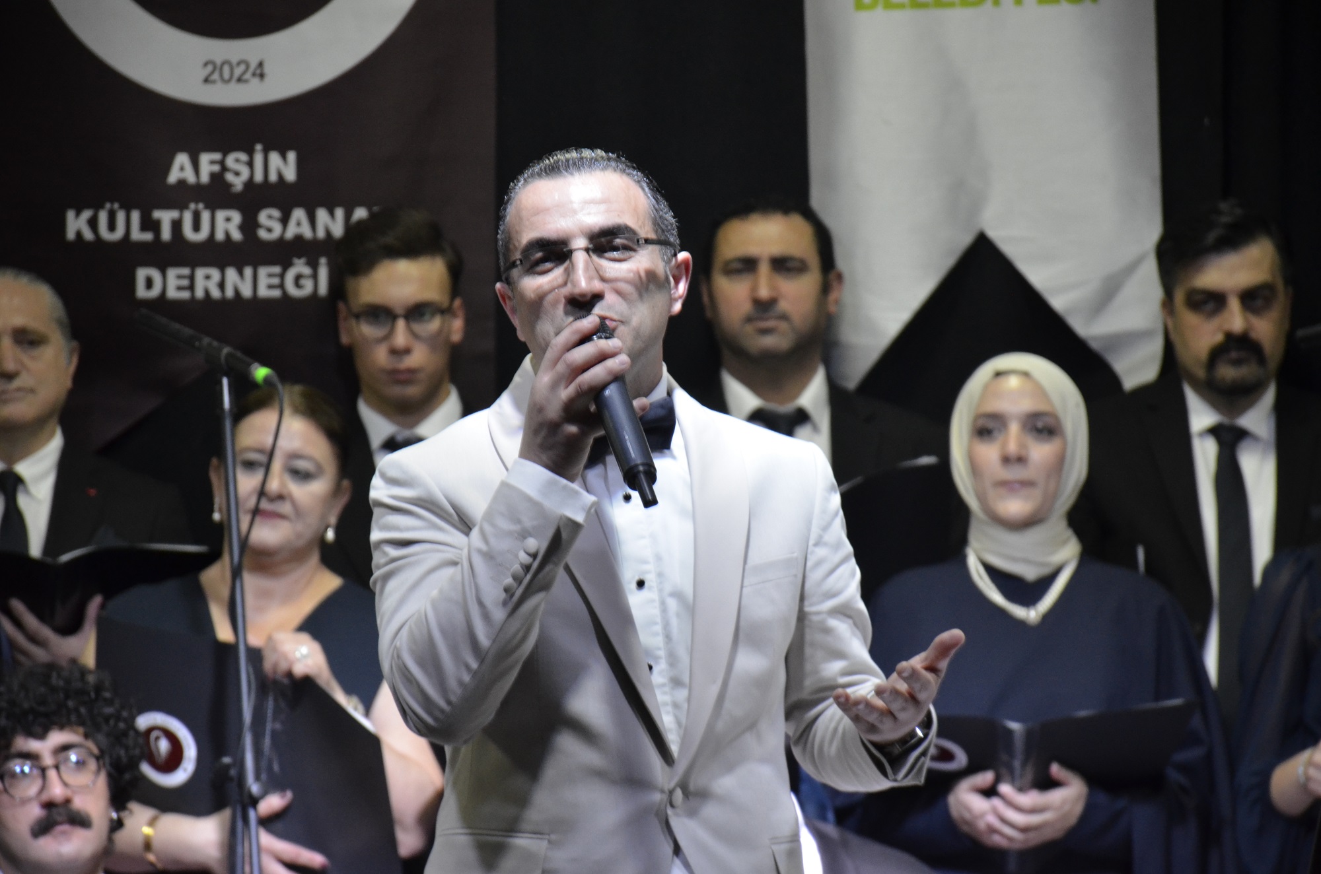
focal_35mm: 210
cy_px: 437
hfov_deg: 9.8
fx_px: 7689
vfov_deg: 6.5
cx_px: 660
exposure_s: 1/40
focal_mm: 140
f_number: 5.6
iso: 1600
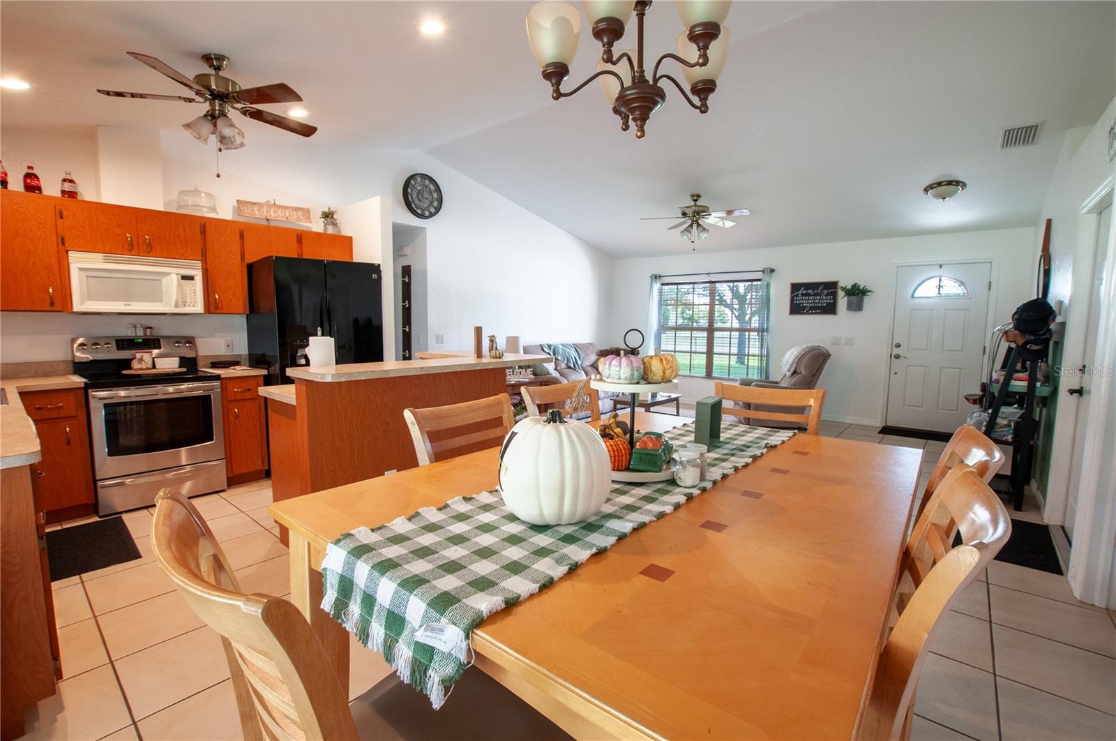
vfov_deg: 77.2
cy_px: 370
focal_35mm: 15
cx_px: 558
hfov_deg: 100.5
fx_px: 464
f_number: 9
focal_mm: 10
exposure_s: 1/60
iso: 400
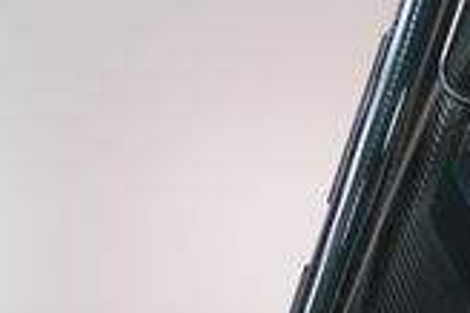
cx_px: 636
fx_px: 2778
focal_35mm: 213
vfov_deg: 6.4
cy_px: 13
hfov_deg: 9.5
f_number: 6.3
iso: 5000
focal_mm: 57
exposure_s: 1/160
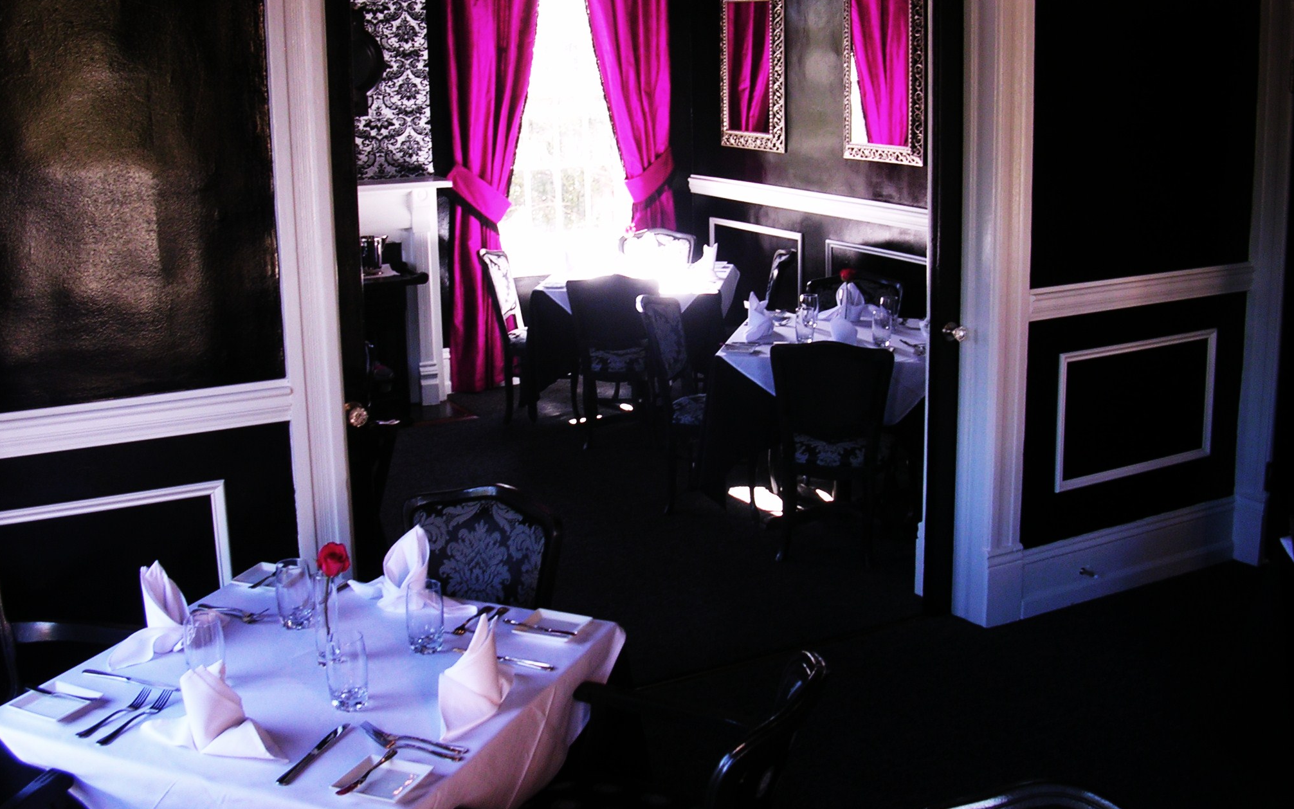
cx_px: 645
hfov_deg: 48.2
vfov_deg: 31.2
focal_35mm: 41
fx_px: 1446
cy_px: 328
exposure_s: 1/33.3
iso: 50
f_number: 2.8
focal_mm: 5.8
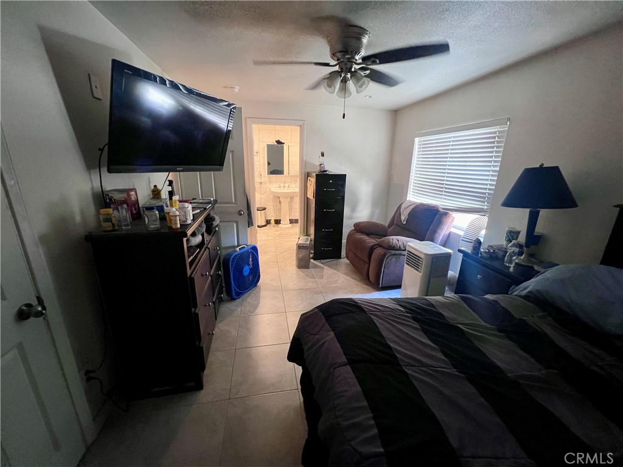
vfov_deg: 89.9
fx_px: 234
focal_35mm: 13
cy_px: 234
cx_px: 312
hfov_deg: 106.2
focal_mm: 1.57
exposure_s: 1/60
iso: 640
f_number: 1.8
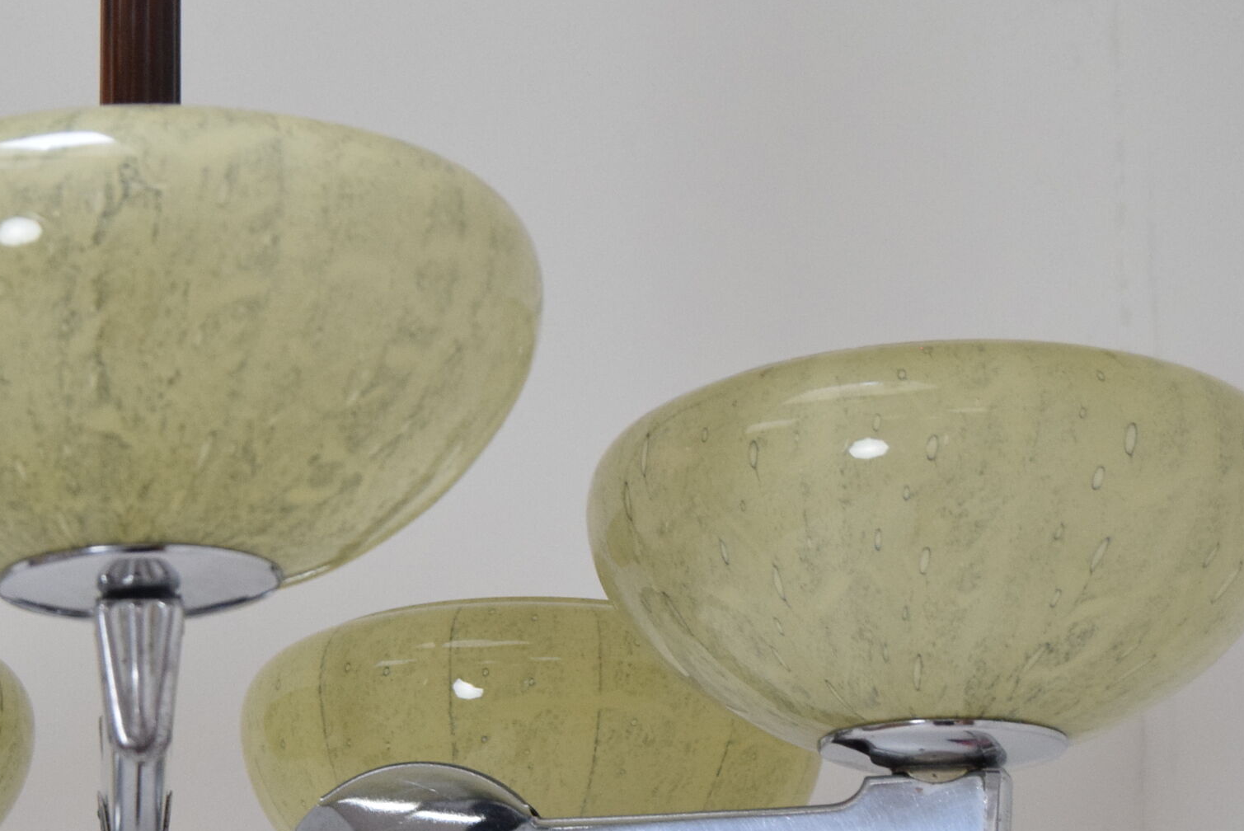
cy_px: 637
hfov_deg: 17.0
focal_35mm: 119
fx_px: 4114
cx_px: 125
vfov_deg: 11.5
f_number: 6.3
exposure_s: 1/160
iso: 1600
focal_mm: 40
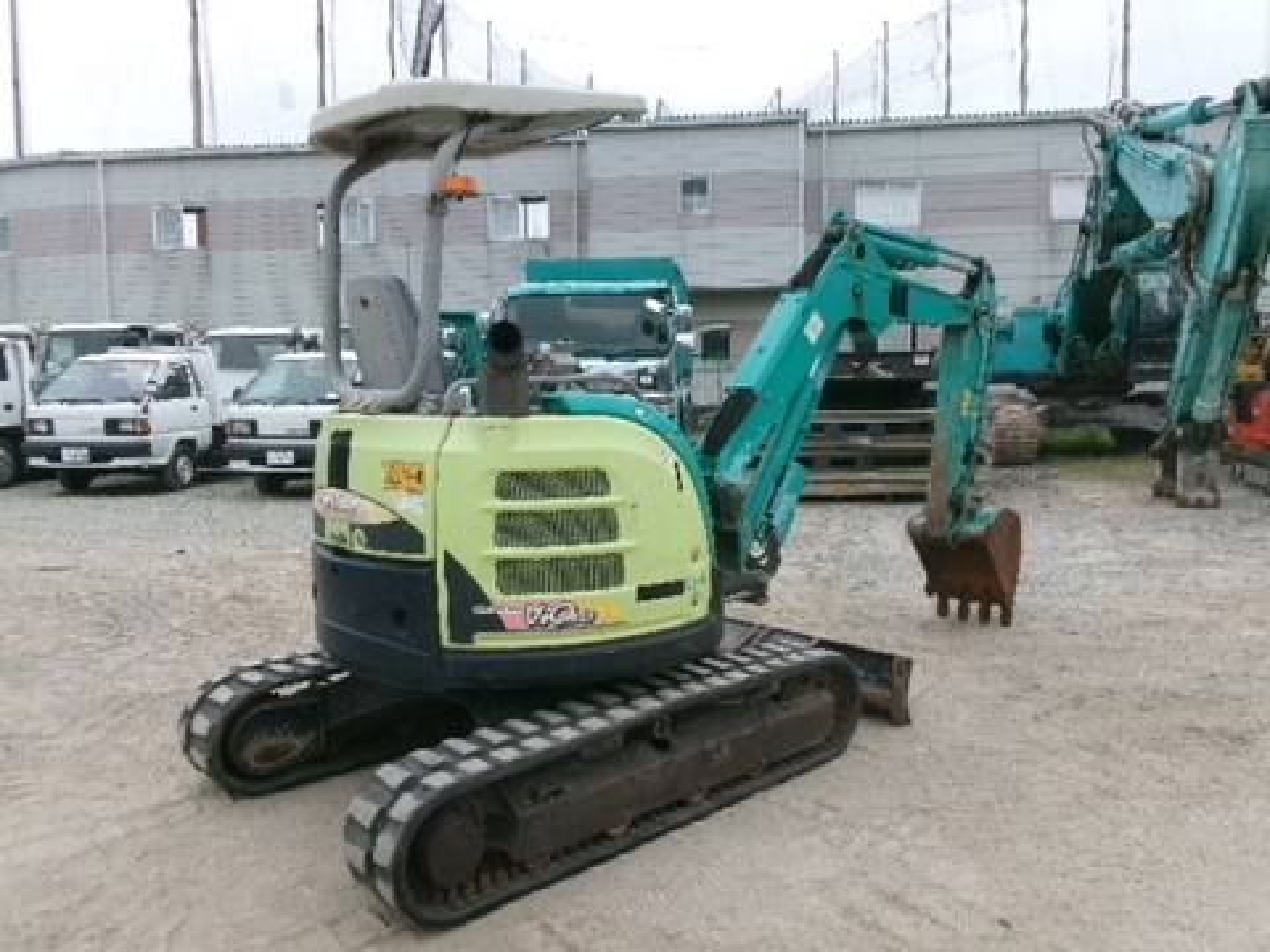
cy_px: 476
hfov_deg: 63.4
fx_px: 1027
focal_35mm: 28
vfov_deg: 49.7
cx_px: 635
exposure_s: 1/150
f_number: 3.9
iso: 100
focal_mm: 5.1
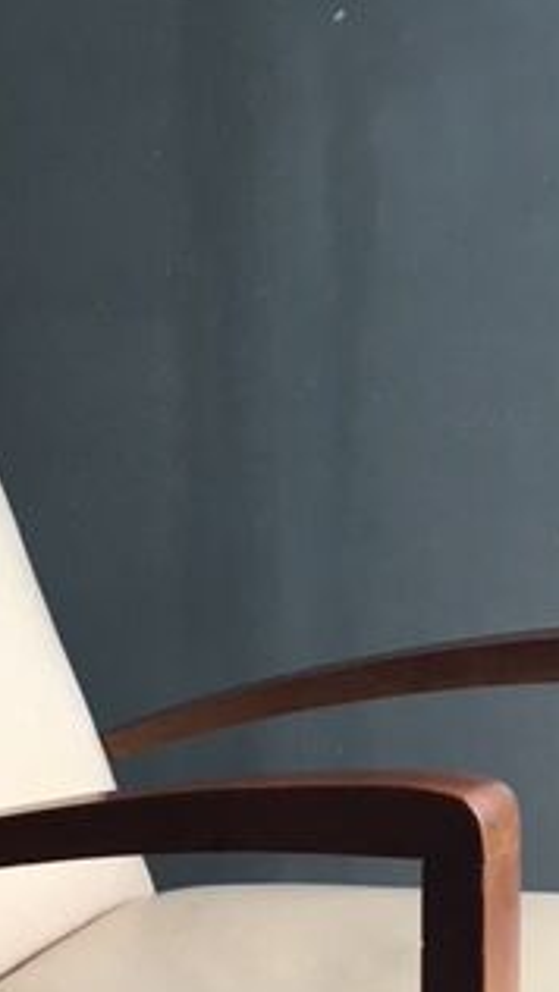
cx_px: 141
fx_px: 1685
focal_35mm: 64
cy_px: 829
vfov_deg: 31.7
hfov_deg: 18.7
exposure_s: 1/33
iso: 25
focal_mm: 4.15
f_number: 2.2
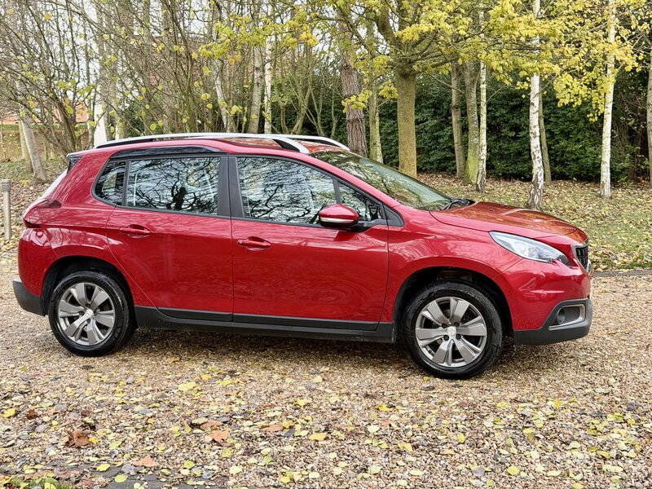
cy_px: 244
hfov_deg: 39.7
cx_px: 326
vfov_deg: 30.3
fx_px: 904
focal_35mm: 48
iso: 50
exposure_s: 1/144
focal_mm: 6.76
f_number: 1.78
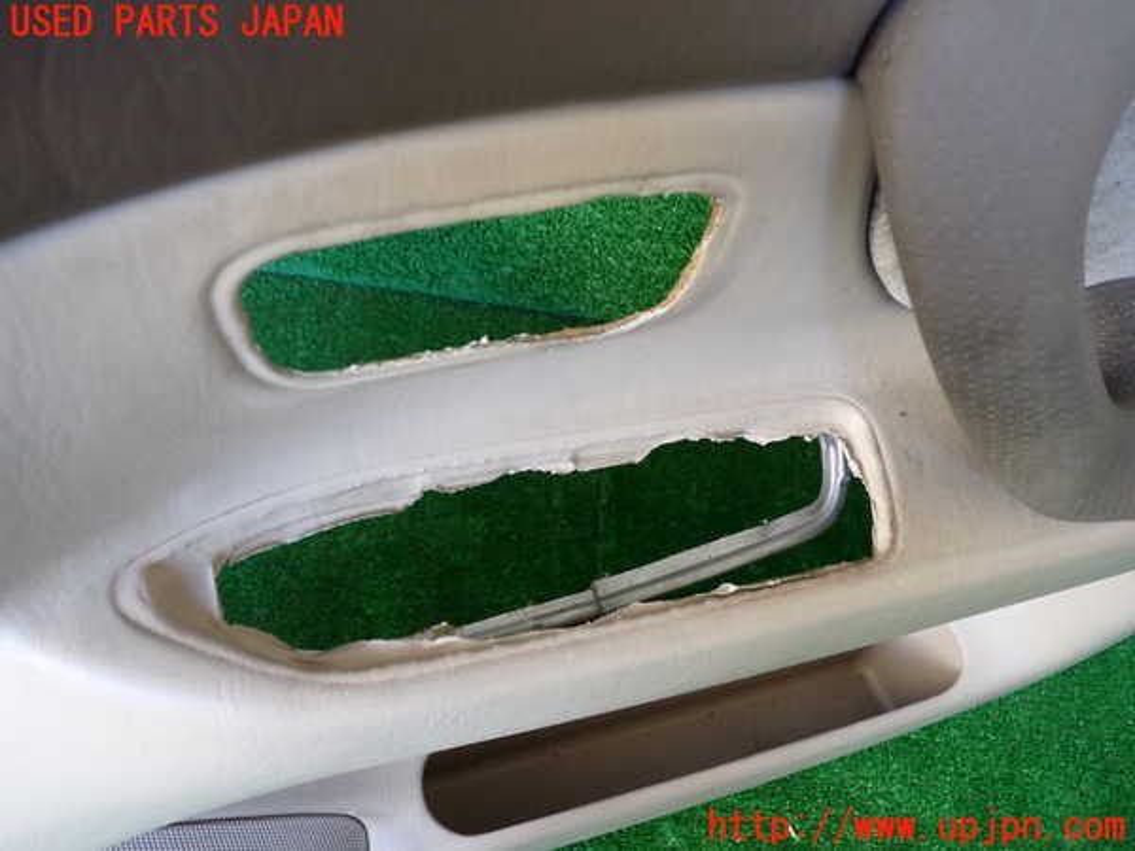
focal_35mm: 30
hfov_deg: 60.0
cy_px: 426
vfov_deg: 46.8
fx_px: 984
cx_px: 568
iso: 200
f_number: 2.3
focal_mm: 5.4
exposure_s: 1/40
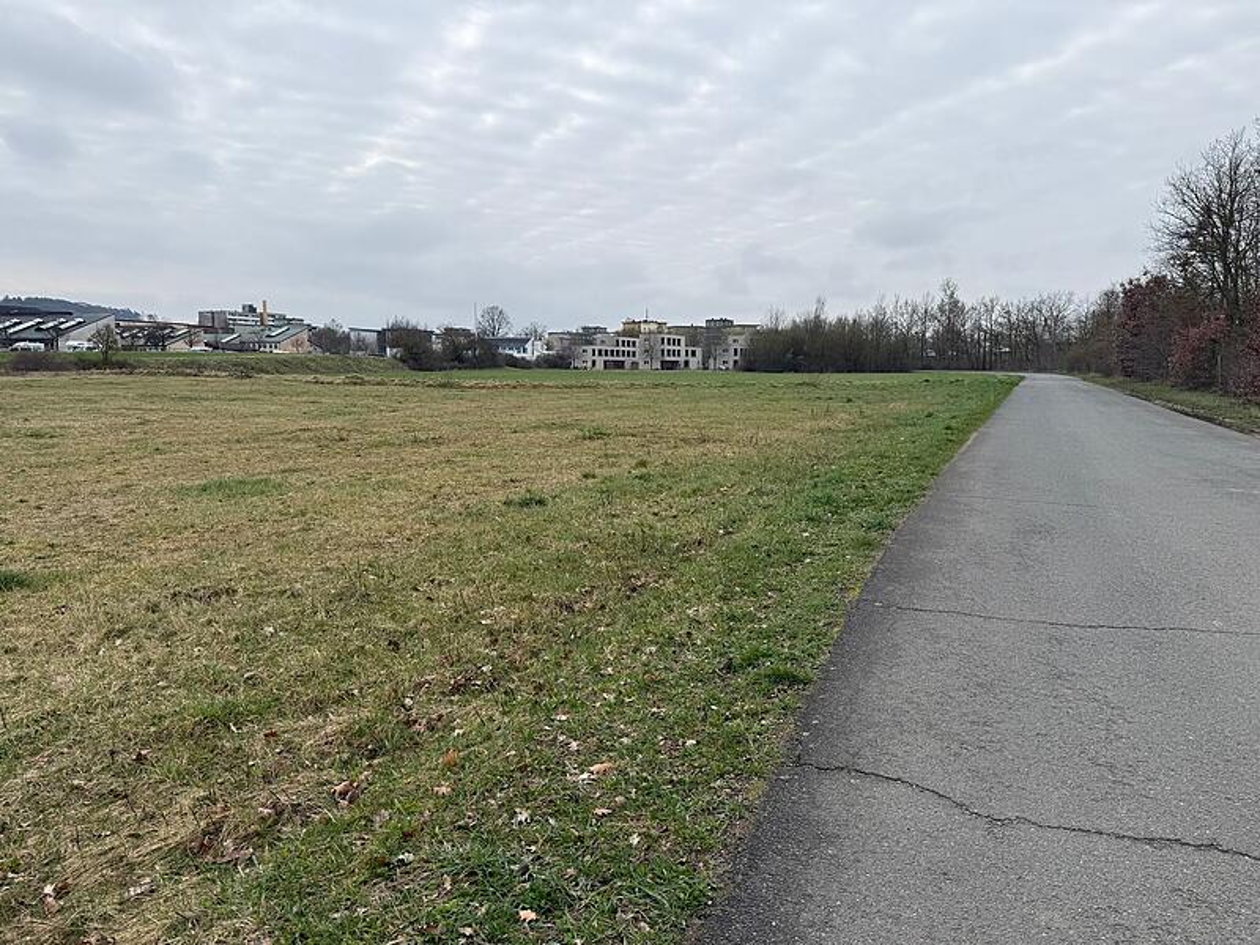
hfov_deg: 71.6
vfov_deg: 56.8
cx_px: 630
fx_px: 874
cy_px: 472
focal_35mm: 24
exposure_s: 1/4167
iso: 80
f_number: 1.78
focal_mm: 6.76
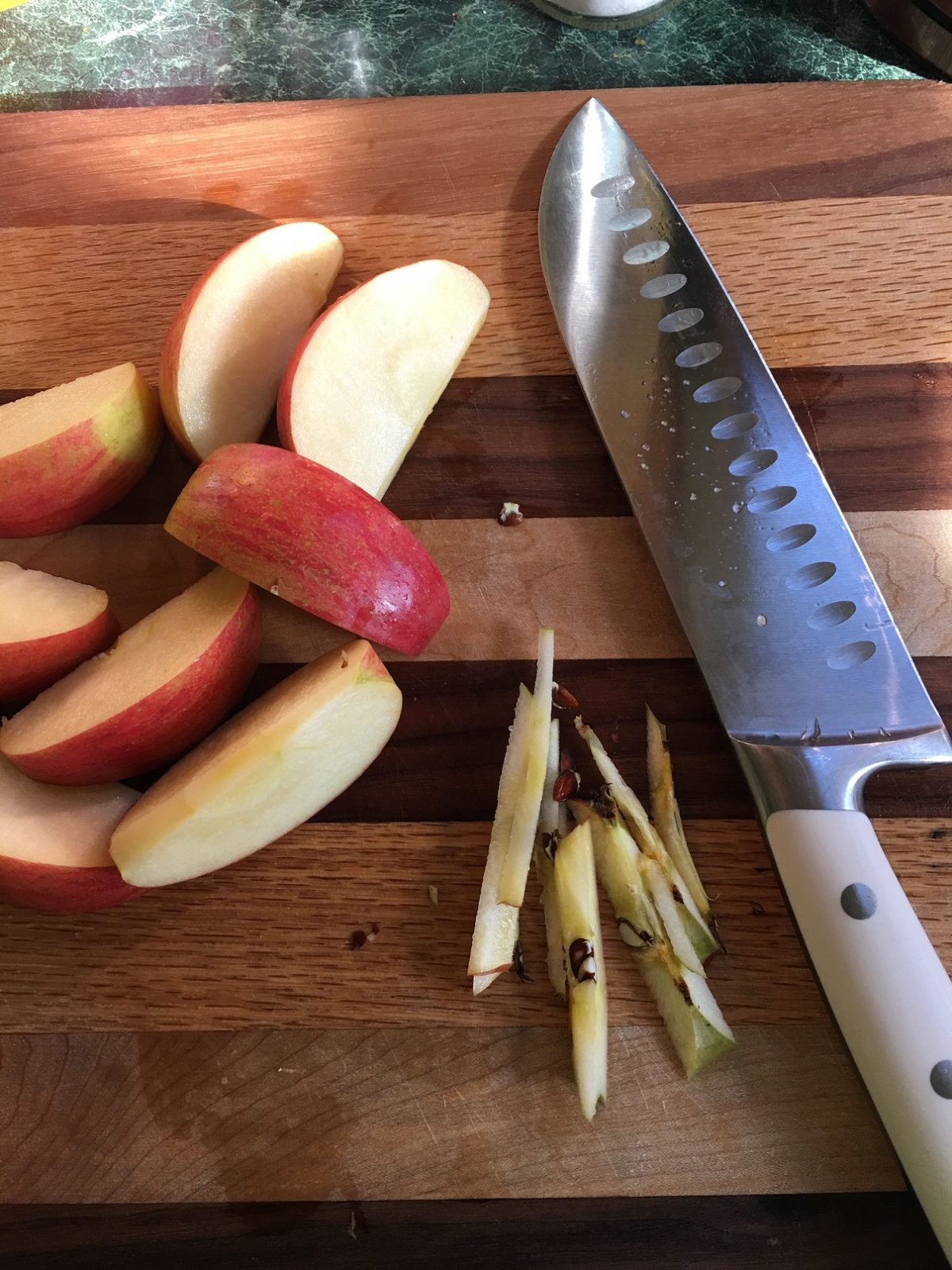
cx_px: 476
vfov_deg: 61.7
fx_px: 1063
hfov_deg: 48.2
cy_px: 635
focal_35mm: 29
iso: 32
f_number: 2.2
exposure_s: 1/30
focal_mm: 4.15
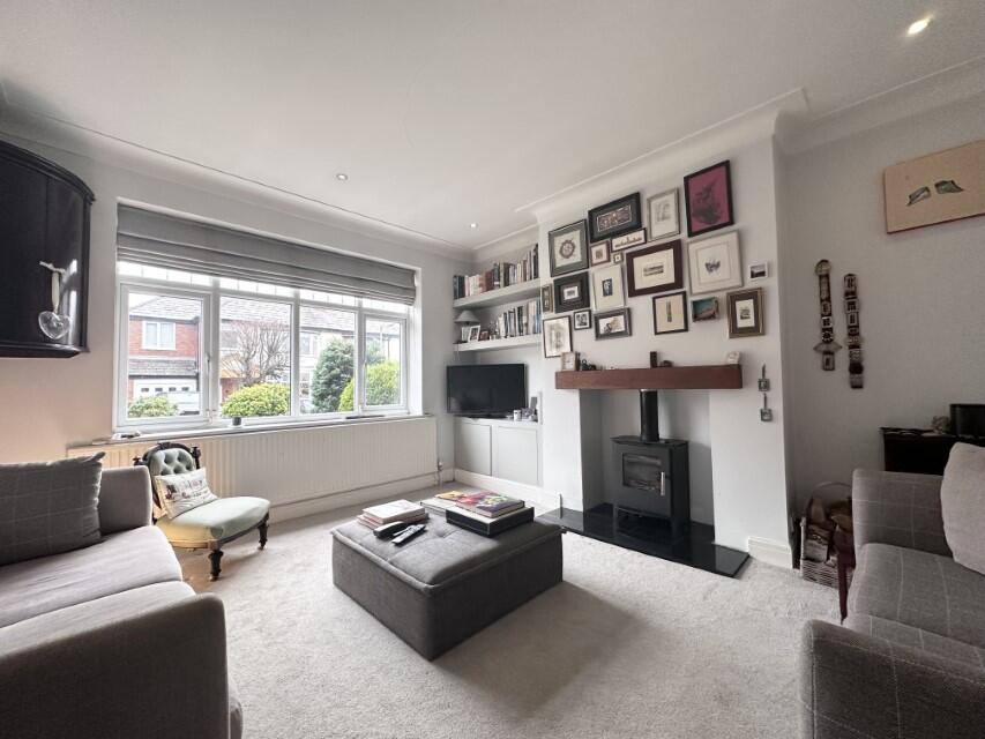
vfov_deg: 85.7
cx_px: 492
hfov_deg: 102.1
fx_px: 398
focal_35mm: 14
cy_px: 370
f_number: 2.2
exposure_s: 1/50
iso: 160
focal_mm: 2.22
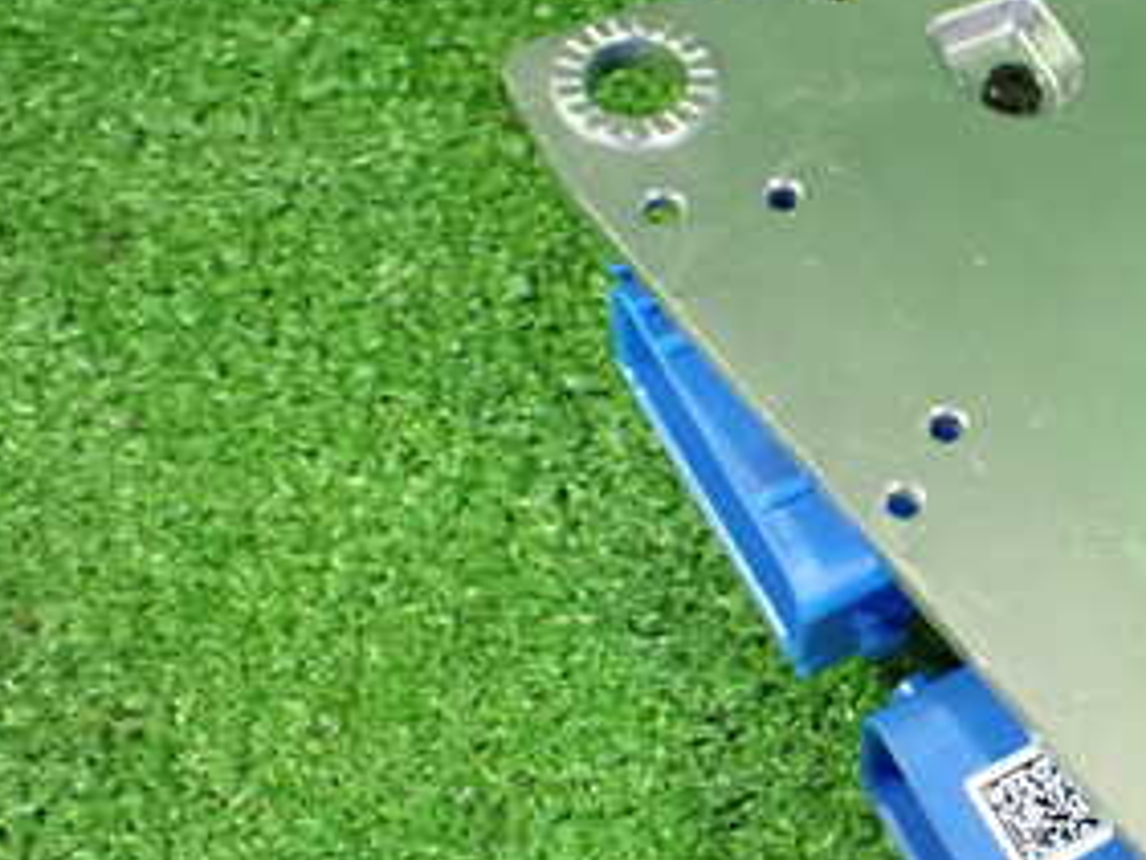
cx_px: 1170
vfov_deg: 22.9
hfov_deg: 28.2
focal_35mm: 64
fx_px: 2120
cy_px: 399
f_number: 2.3
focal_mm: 5.4
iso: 1250
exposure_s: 1/30
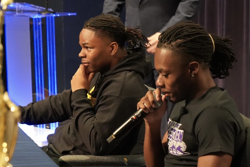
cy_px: 112
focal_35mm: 100
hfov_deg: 20.4
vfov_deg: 13.7
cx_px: 159
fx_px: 694
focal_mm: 70
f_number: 5.6
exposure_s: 1/60
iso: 12800
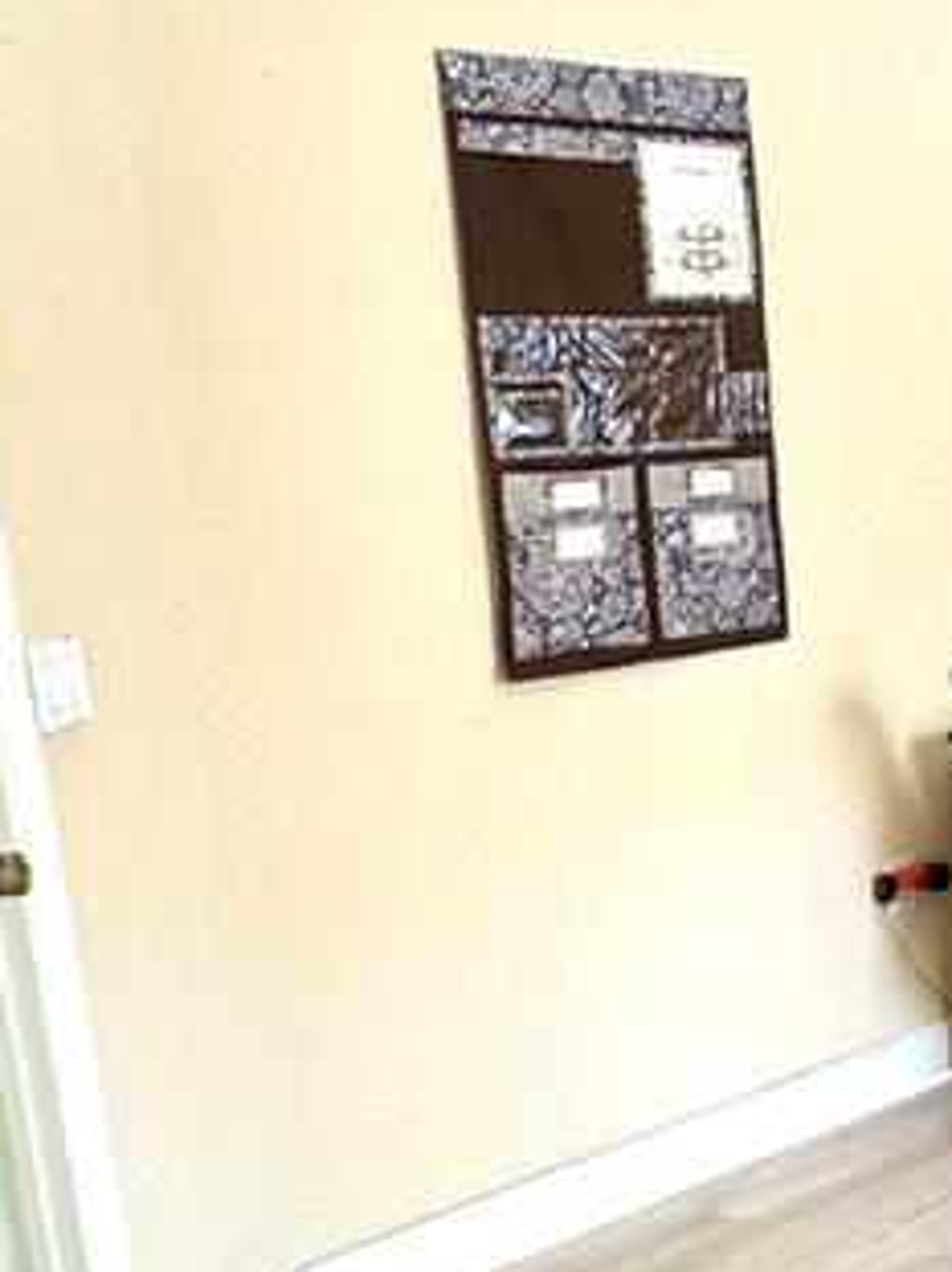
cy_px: 667
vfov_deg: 35.5
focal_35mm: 54
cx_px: 1414
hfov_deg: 22.4
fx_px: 1981
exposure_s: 1/120
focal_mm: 2.22
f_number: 2.2
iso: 125
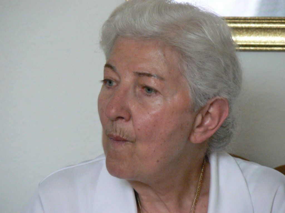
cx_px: 142
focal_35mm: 432
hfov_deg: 4.6
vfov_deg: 3.4
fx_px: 3557
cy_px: 106
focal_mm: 72
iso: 400
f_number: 3.6
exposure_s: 1/30
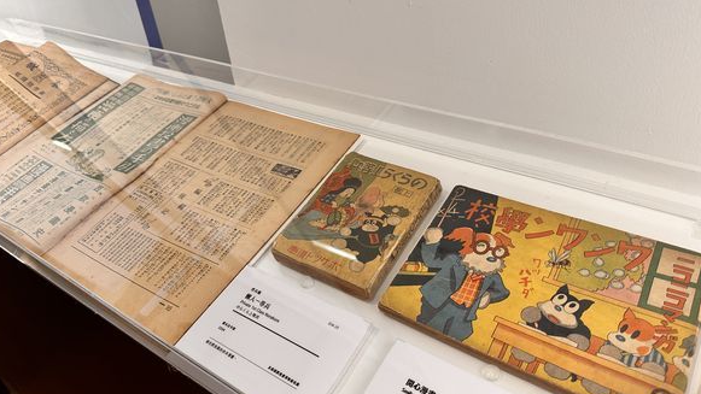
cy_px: 193
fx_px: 502
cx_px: 350
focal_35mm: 27
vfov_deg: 42.9
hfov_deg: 69.9
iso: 160
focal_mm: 6.86
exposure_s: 1/120
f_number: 1.78
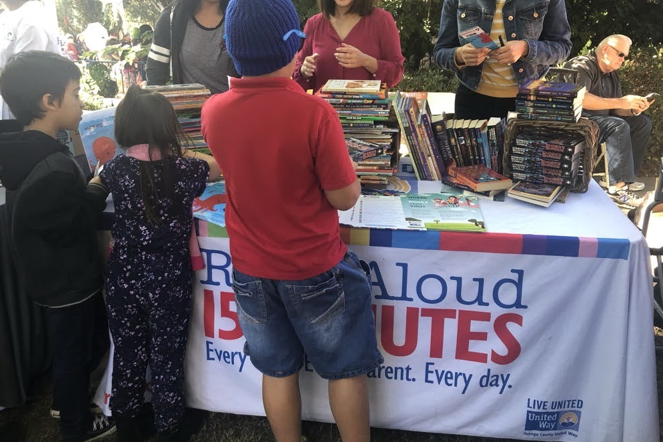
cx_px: 327
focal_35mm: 30
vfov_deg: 43.5
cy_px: 188
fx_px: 553
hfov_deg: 61.9
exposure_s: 1/40
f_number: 1.8
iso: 25
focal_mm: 4
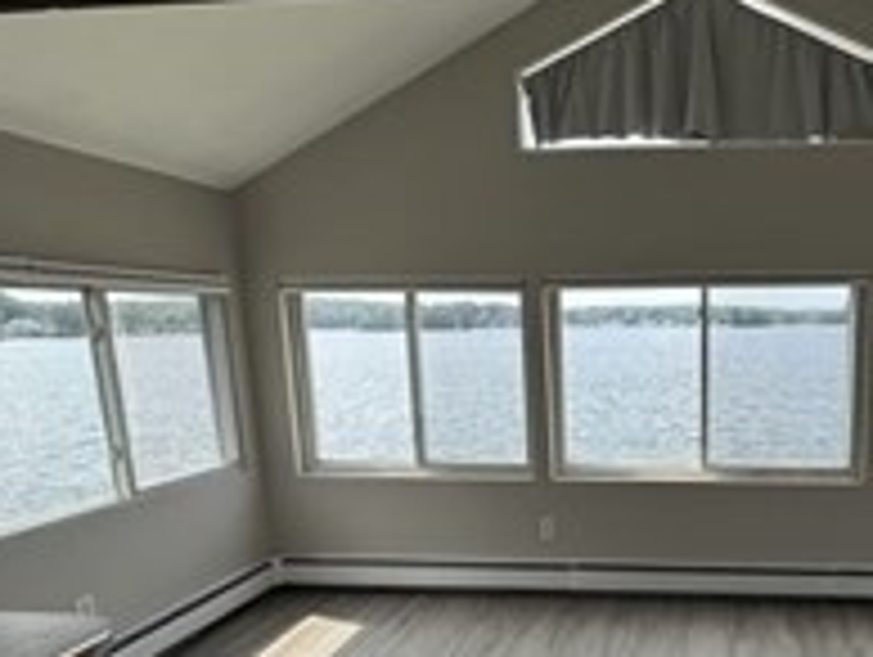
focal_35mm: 25
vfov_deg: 54.2
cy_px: 423
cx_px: 680
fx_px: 631
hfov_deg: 64.1
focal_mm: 2.22
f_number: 2.2
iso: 40
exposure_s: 1/556
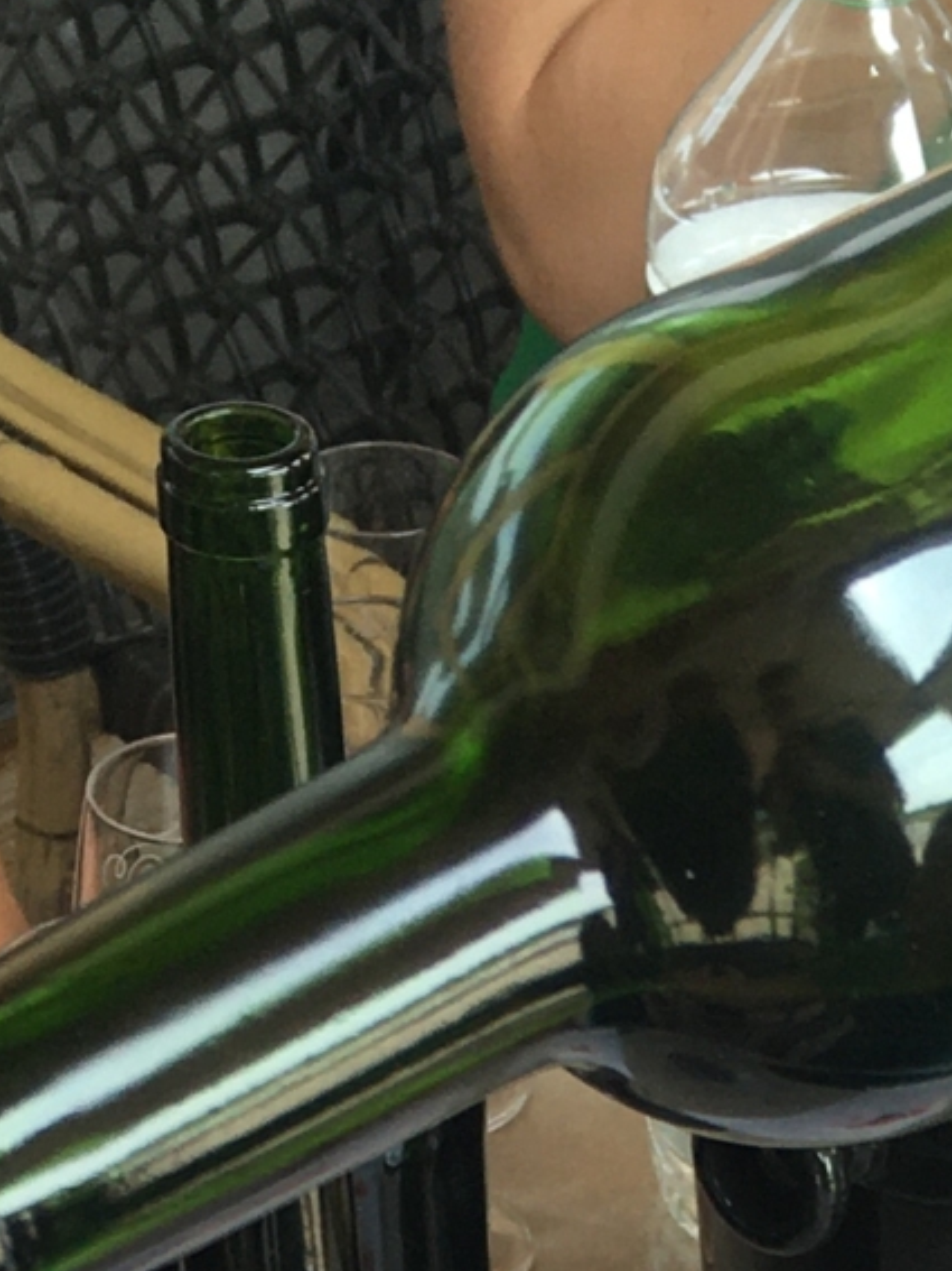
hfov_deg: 11.2
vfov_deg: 13.0
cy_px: 2558
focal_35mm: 131
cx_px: 918
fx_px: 4805
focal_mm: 4.15
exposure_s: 1/100
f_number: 2.2
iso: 25
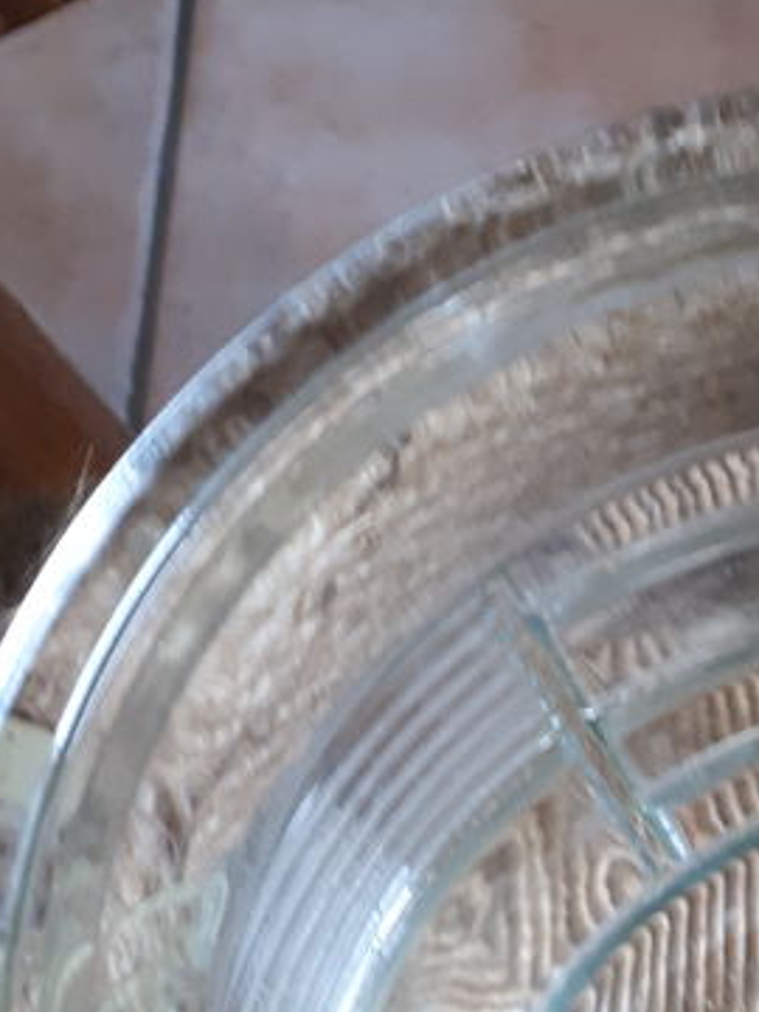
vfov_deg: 24.9
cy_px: 990
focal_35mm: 75
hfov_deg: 18.7
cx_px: 874
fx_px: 2193
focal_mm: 3.6
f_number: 1.9
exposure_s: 1/20
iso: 200
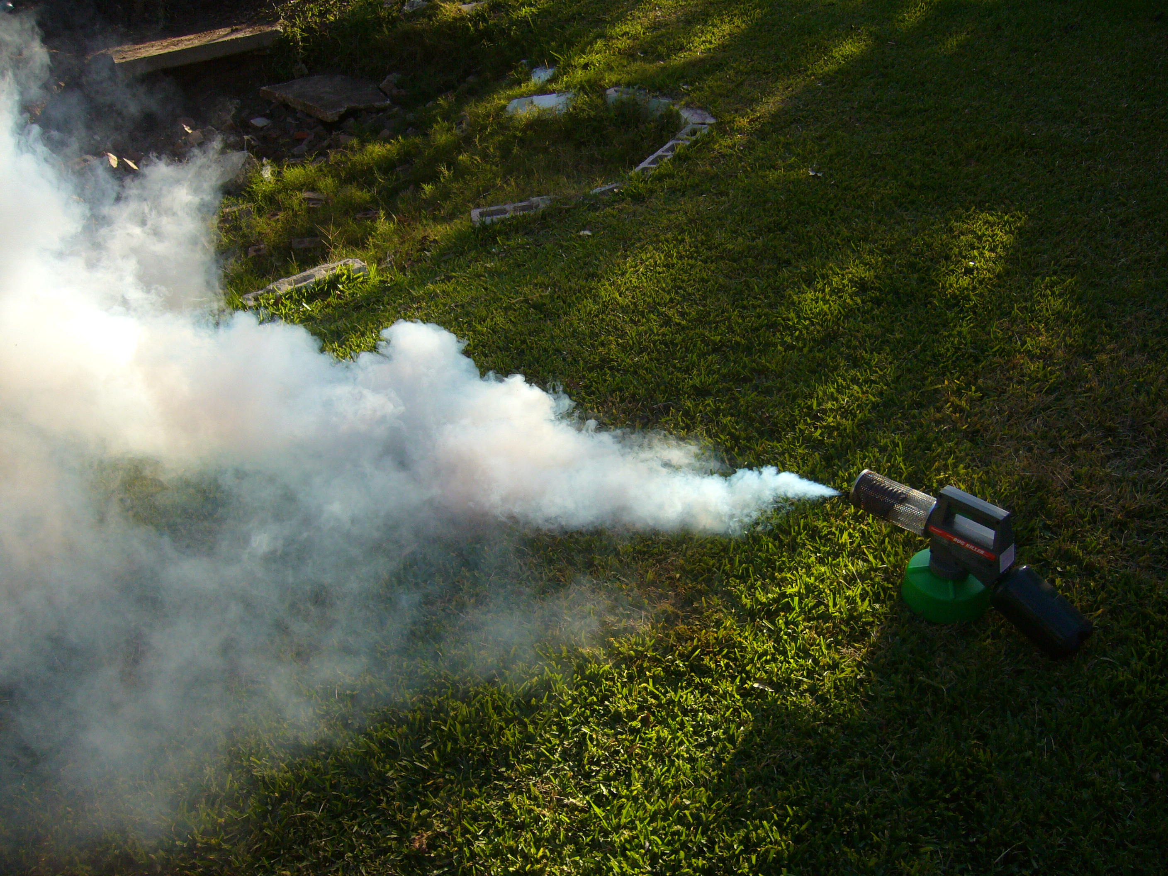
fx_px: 1181
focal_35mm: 35
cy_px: 438
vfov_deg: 40.7
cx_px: 584
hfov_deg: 52.6
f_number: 2.8
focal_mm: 5.8
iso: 100
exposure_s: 1/640
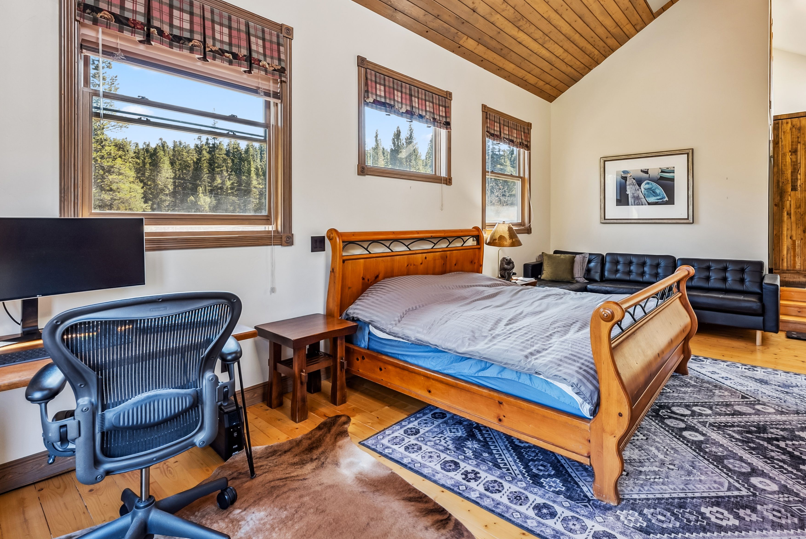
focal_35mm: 17
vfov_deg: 70.3
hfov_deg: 92.9
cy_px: 245
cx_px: 444
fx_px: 381
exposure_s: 1/15
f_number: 7.1
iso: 640
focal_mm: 14
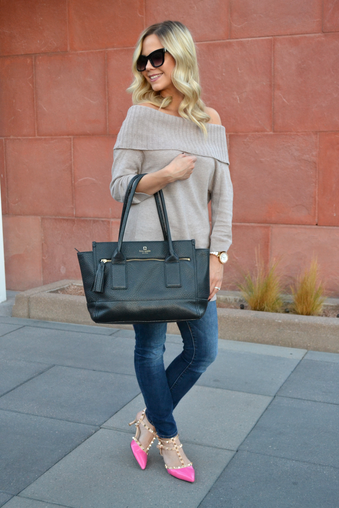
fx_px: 678
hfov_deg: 28.1
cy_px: 254
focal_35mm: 48
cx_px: 170
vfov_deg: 41.1
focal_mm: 32
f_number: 5.6
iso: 1600
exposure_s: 1/100
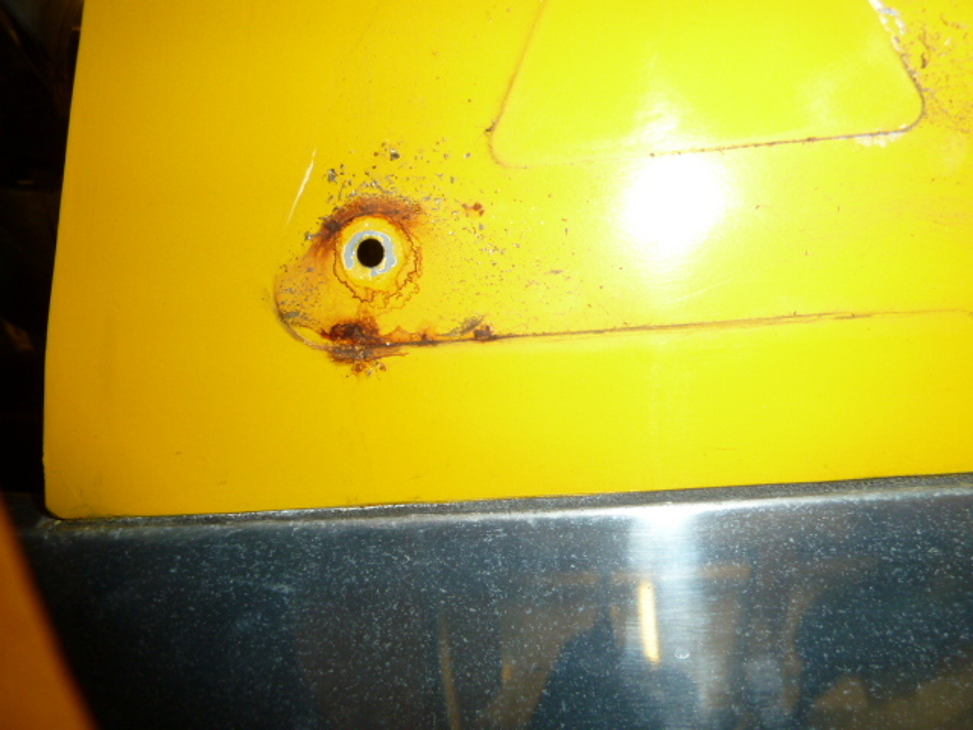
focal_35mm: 25
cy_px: 365
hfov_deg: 69.4
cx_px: 486
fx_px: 703
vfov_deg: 54.9
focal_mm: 4.1
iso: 125
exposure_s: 1/30
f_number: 3.3
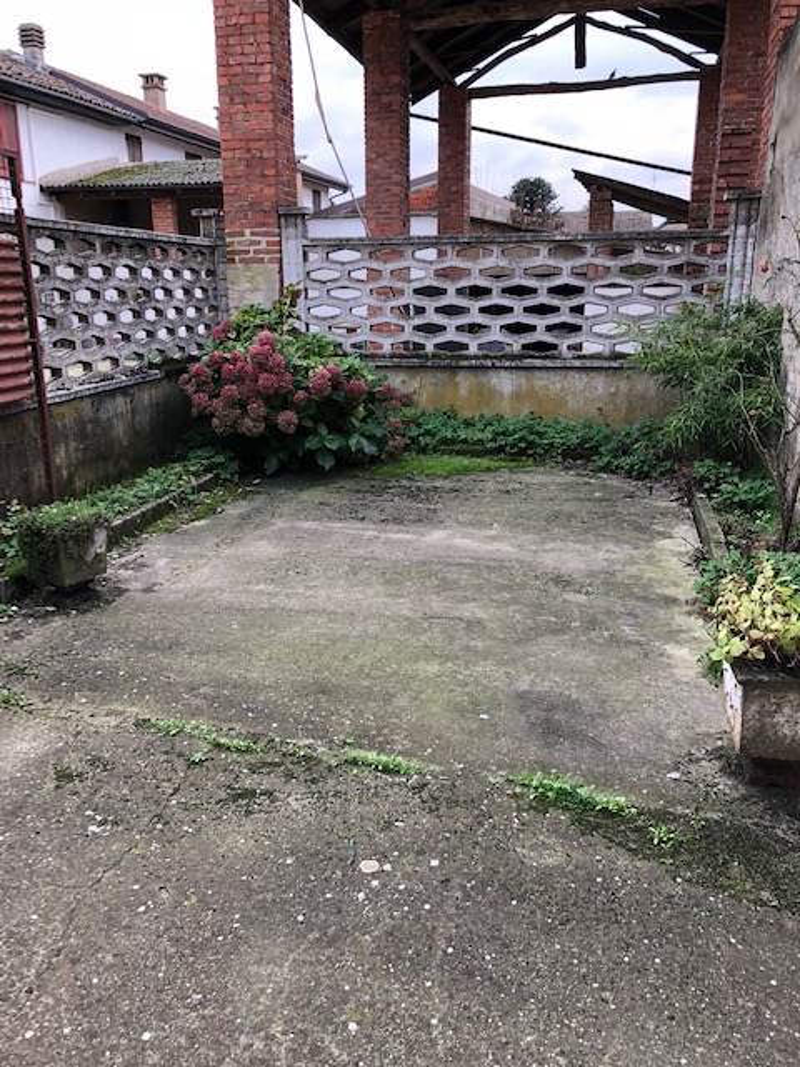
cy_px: 534
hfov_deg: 49.7
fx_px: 863
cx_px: 400
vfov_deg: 63.4
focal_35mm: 28
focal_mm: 3.99
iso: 50
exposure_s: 1/120
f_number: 1.8
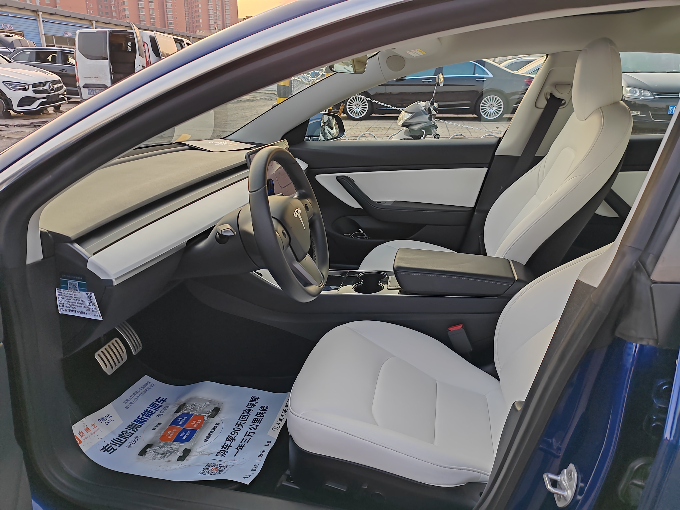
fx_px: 530
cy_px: 255
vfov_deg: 51.4
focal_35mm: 27
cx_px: 340
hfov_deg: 65.3
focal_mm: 6.14
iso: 50
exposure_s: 1/110
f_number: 1.8
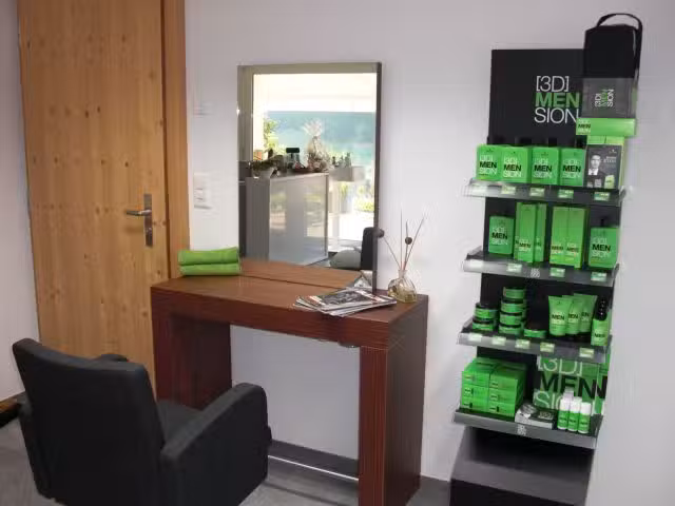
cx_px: 338
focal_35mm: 36
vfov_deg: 39.7
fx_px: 702
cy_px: 253
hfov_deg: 51.4
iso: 100
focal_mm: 6.3
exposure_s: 1/80
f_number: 2.8
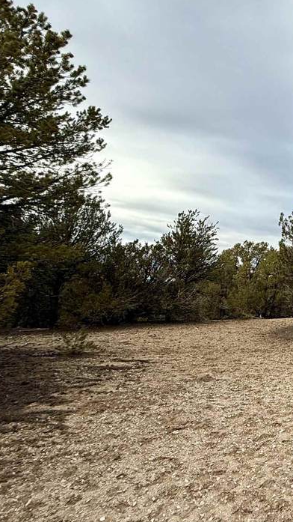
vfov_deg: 67.8
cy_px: 237
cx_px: 387
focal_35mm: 28
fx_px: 387
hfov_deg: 31.3
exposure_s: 1/613
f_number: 2.2
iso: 50
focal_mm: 2.22
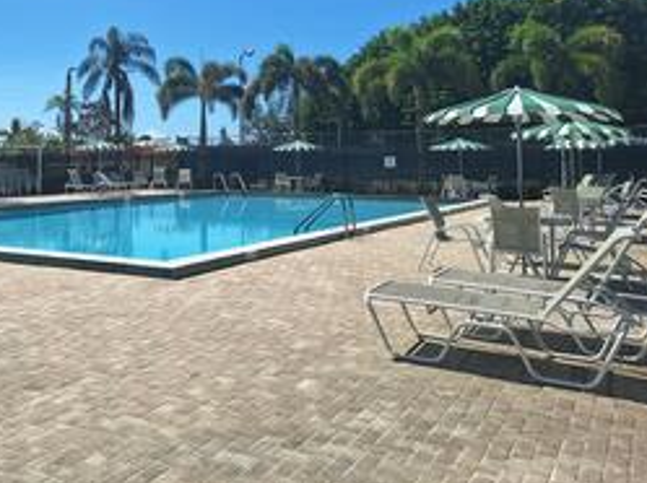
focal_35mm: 37
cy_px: 101
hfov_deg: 48.4
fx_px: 691
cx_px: 169
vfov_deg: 37.3
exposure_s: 1/3279
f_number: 1.8
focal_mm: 5.54
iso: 40
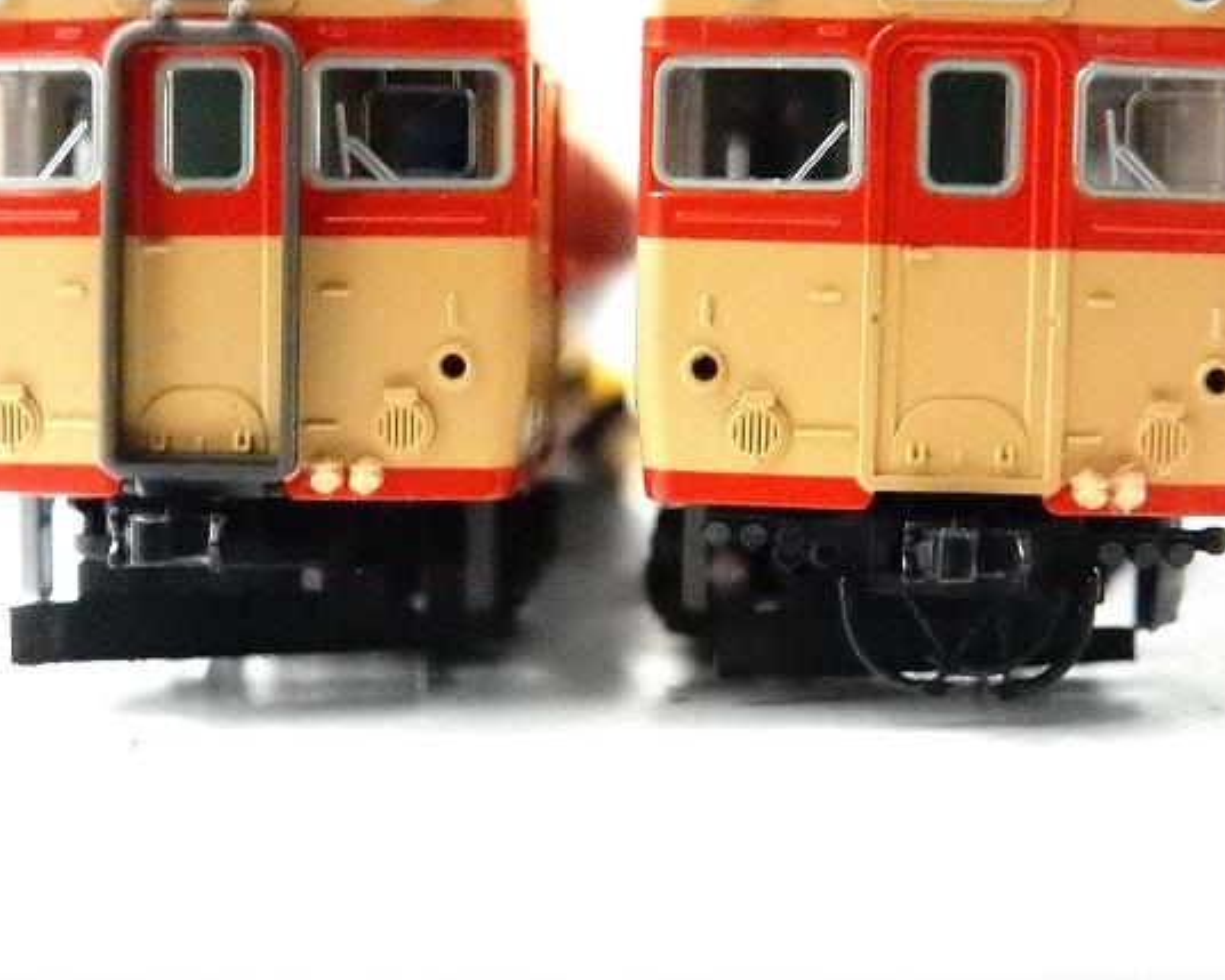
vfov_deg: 23.5
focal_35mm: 65
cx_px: 562
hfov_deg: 29.1
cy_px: 396
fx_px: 2357
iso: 3200
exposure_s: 1/20
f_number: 4.5
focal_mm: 9
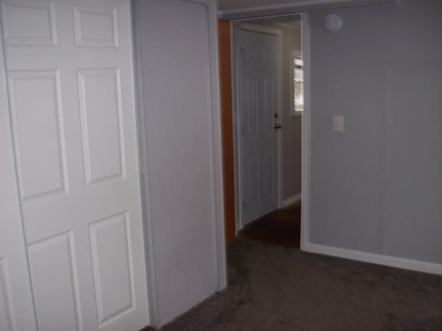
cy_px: 166
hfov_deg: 50.1
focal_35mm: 37
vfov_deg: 38.7
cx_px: 215
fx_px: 472
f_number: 2.7
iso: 80
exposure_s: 1/64
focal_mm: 6
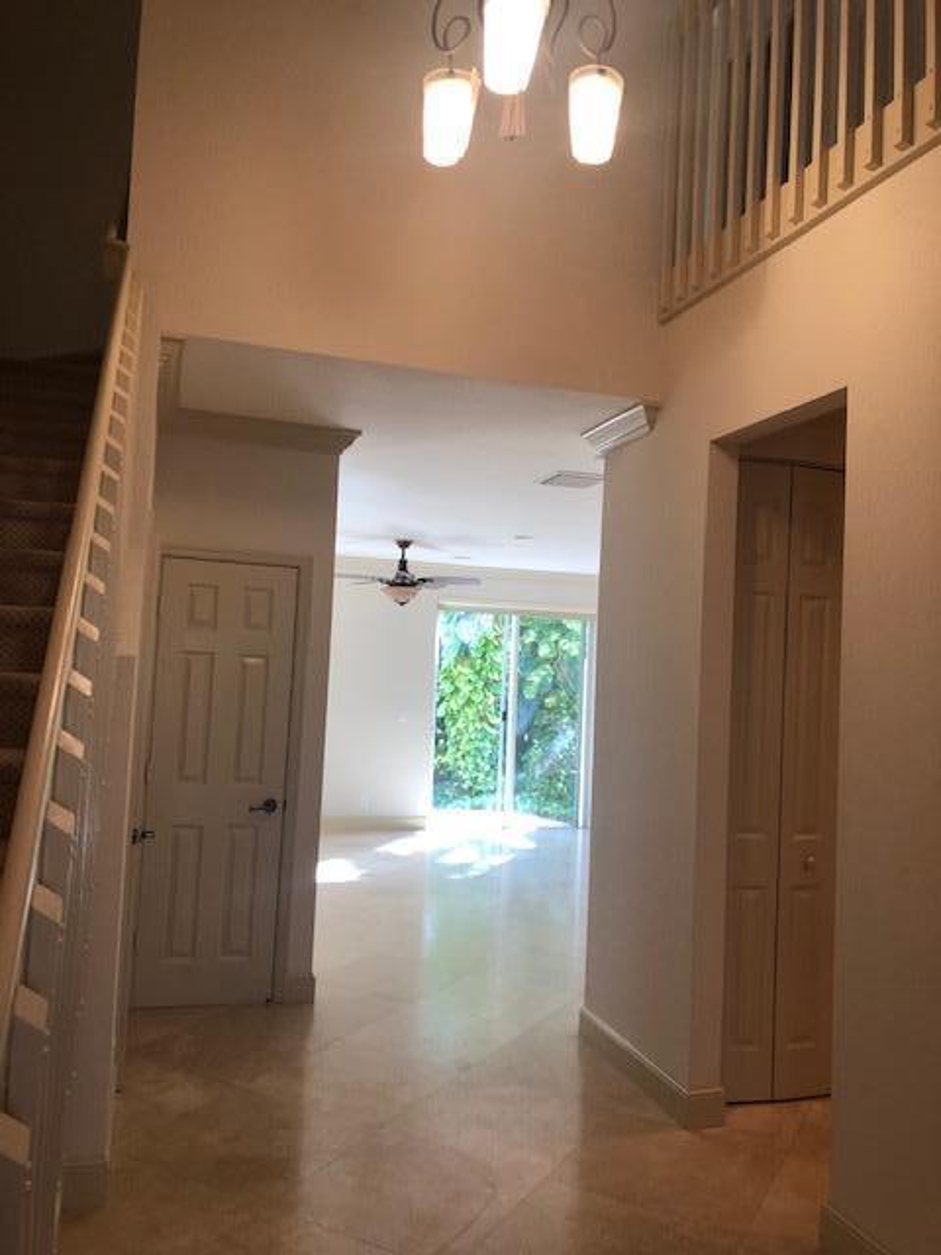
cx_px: 470
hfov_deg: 49.7
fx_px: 1015
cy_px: 628
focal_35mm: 28
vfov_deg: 63.4
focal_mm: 4
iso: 25
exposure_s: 1/30
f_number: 1.8
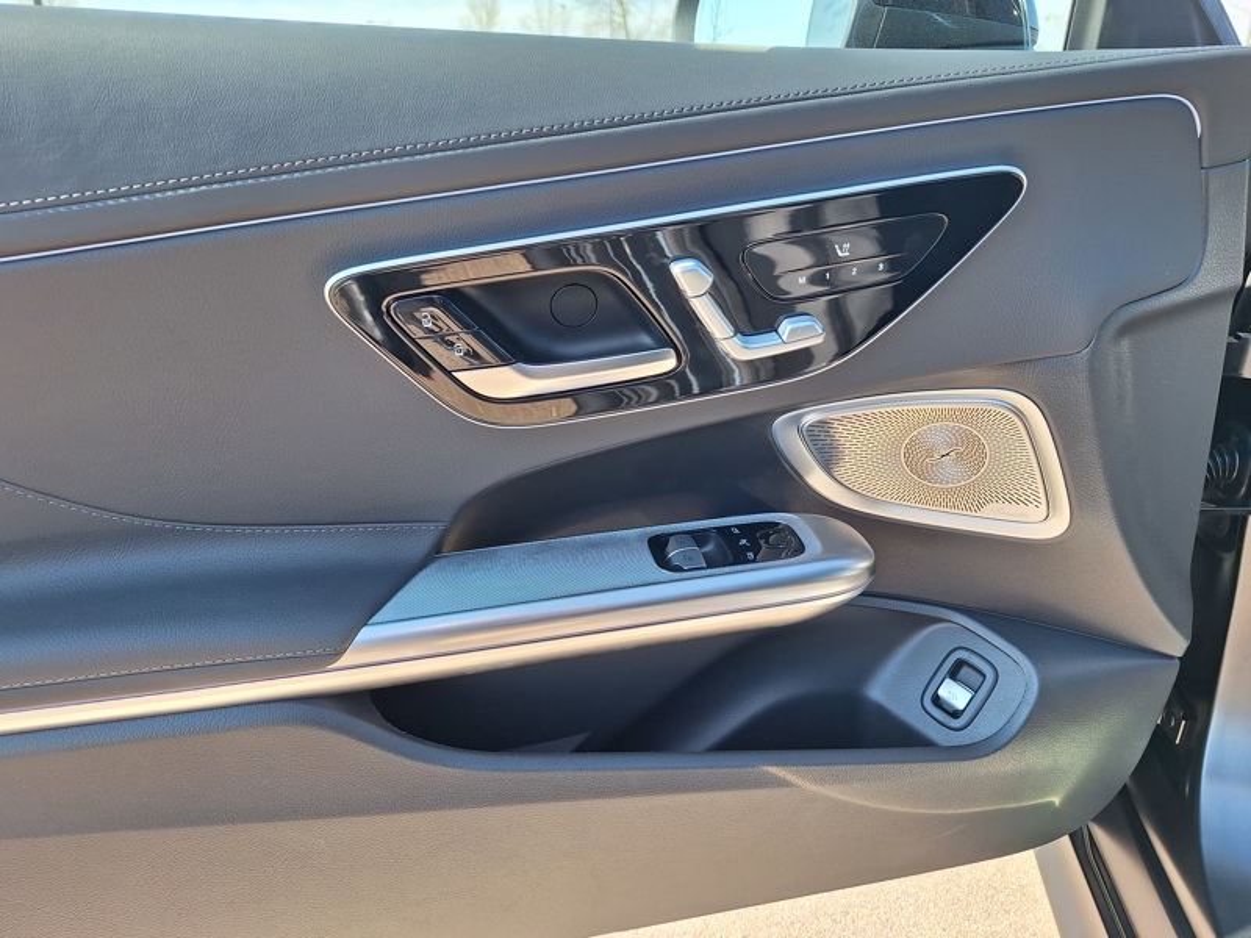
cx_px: 626
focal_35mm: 23
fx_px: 831
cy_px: 469
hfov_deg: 73.9
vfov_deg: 58.9
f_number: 1.8
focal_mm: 5.54
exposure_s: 1/255
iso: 40
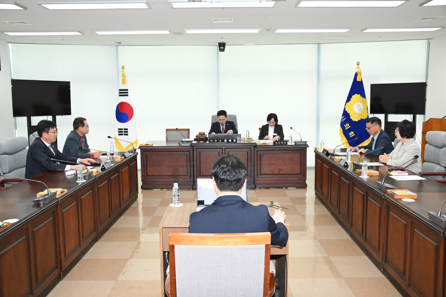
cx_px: 223
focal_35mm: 34
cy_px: 148
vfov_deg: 38.9
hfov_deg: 55.8
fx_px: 421
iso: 3200
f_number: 6.3
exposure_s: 1/250
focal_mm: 34
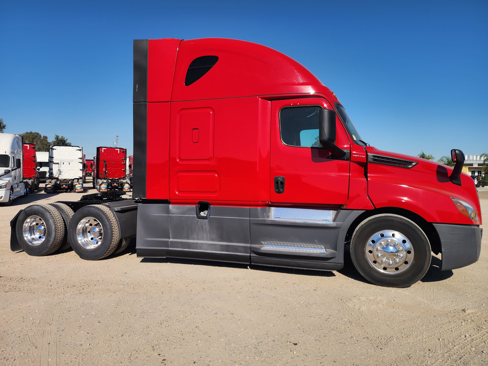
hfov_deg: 73.9
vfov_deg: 58.9
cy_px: 183
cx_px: 244
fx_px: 324
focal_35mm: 23
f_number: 1.8
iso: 12
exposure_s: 1/1501
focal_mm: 6.4
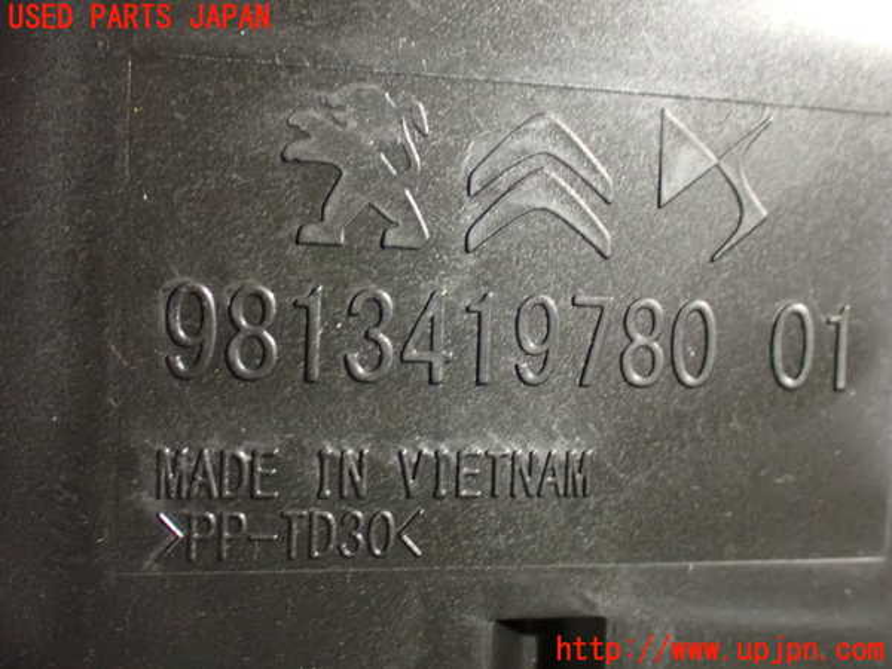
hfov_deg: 40.4
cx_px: 446
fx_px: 1211
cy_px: 334
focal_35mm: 47
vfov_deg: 30.9
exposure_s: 1/13
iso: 1600
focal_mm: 8.4
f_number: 3.1
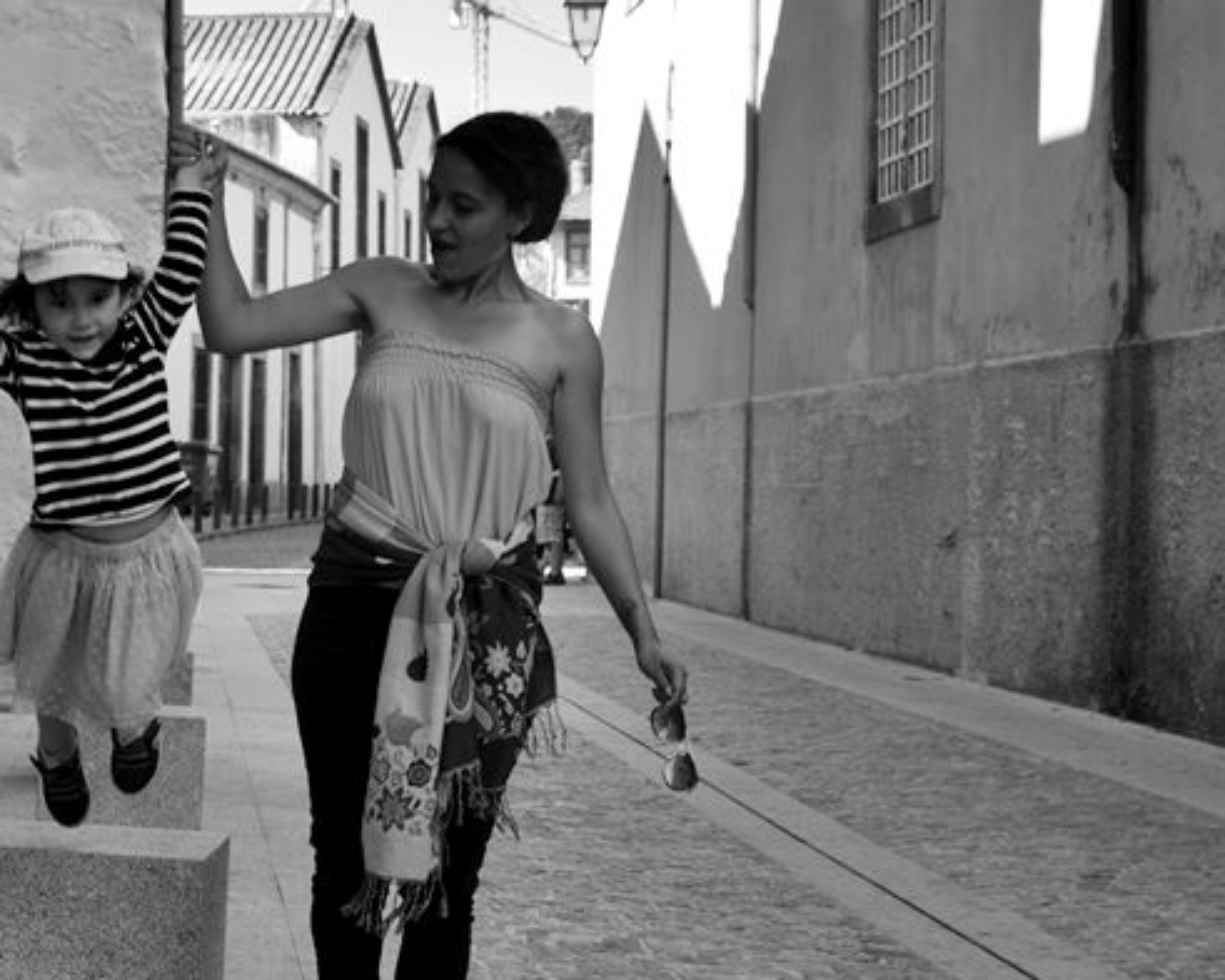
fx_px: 3409
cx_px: 190
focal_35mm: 94
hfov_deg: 20.1
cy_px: 662
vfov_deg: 16.3
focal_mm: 32
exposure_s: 1/250
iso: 200
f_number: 8
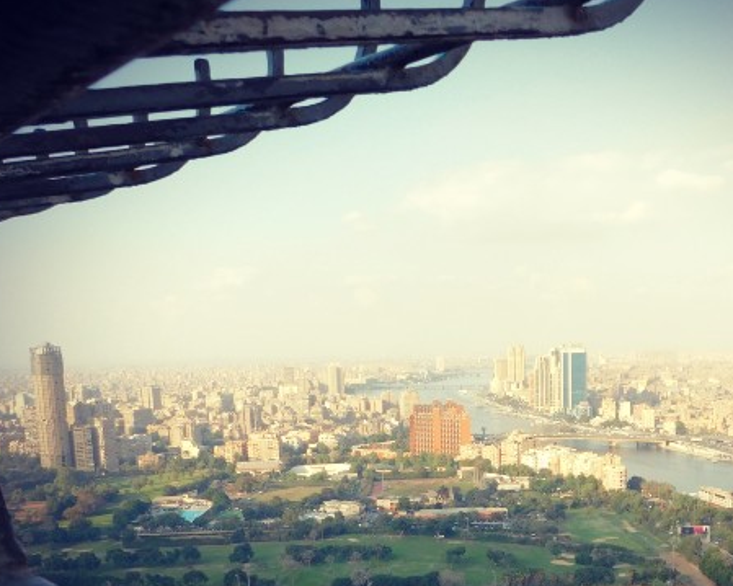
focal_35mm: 30
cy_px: 356
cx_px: 465
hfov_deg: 57.9
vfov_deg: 48.2
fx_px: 651
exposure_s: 1/800
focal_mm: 4
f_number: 3
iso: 125
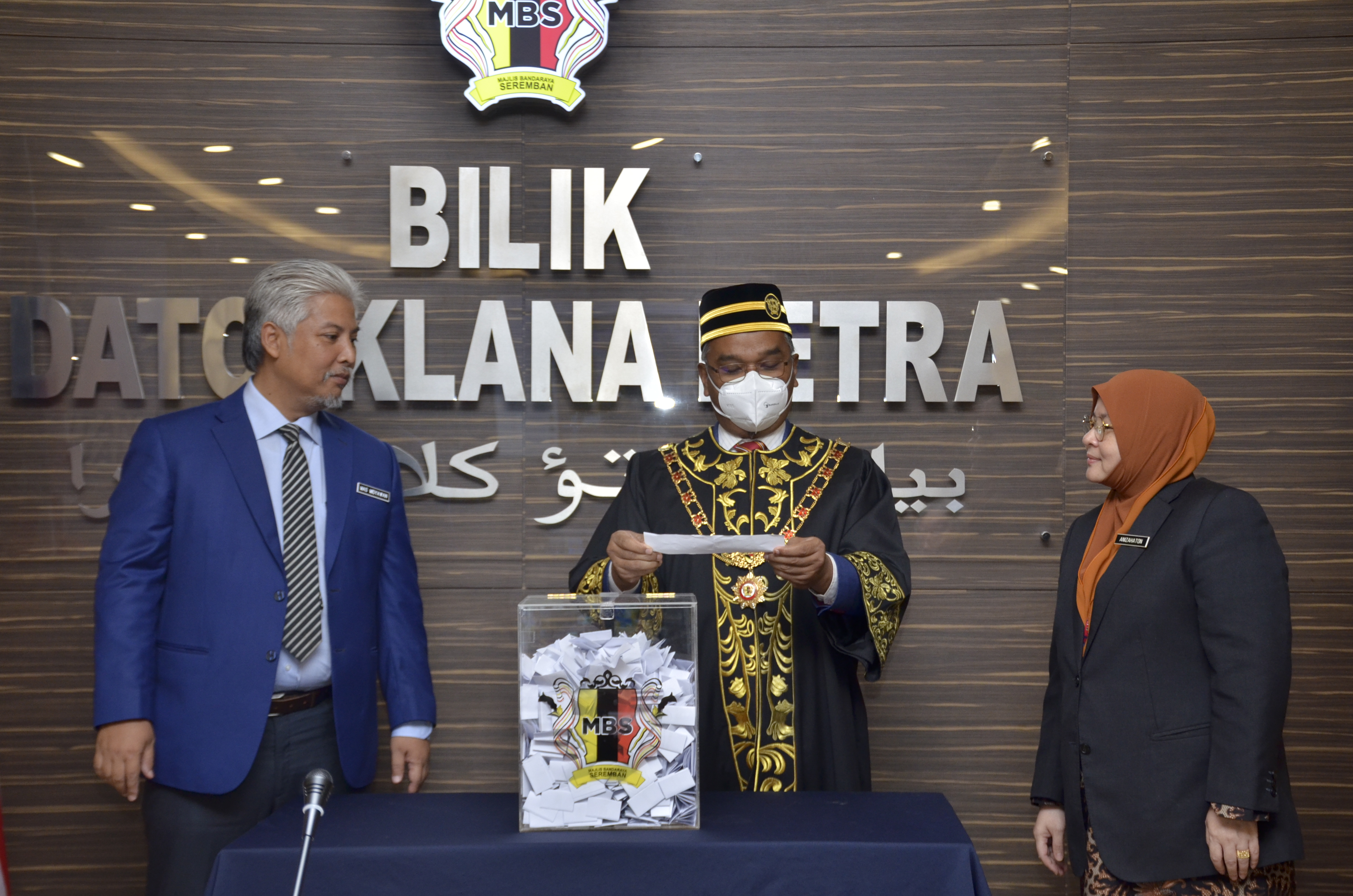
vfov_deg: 21.5
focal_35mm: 63
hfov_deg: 32.0
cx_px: 676
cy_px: 448
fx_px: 2363
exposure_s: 1/160
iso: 500
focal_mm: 42
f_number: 4.5
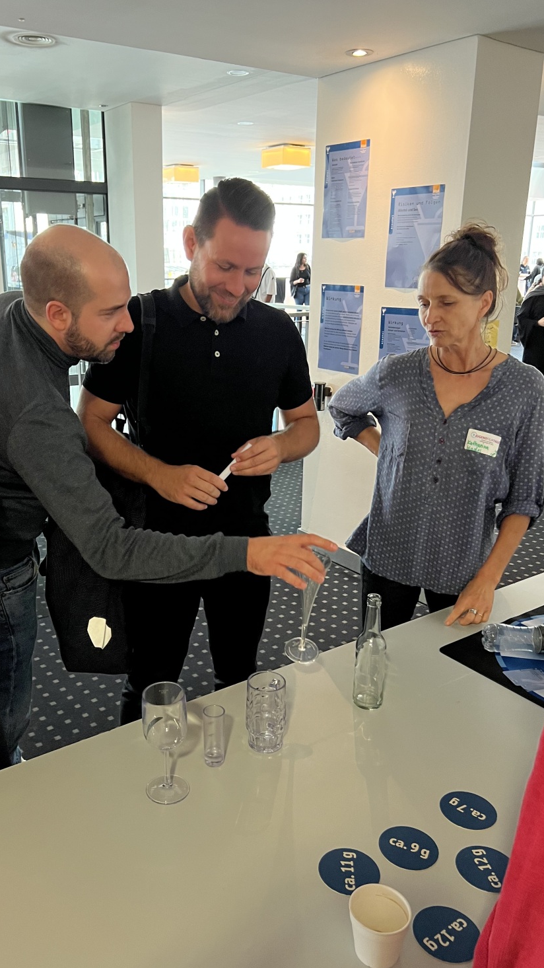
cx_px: 221
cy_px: 485
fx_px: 744
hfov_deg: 40.0
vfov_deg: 66.1
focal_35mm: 29
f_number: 1.5
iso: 64
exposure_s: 1/50
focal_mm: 5.7
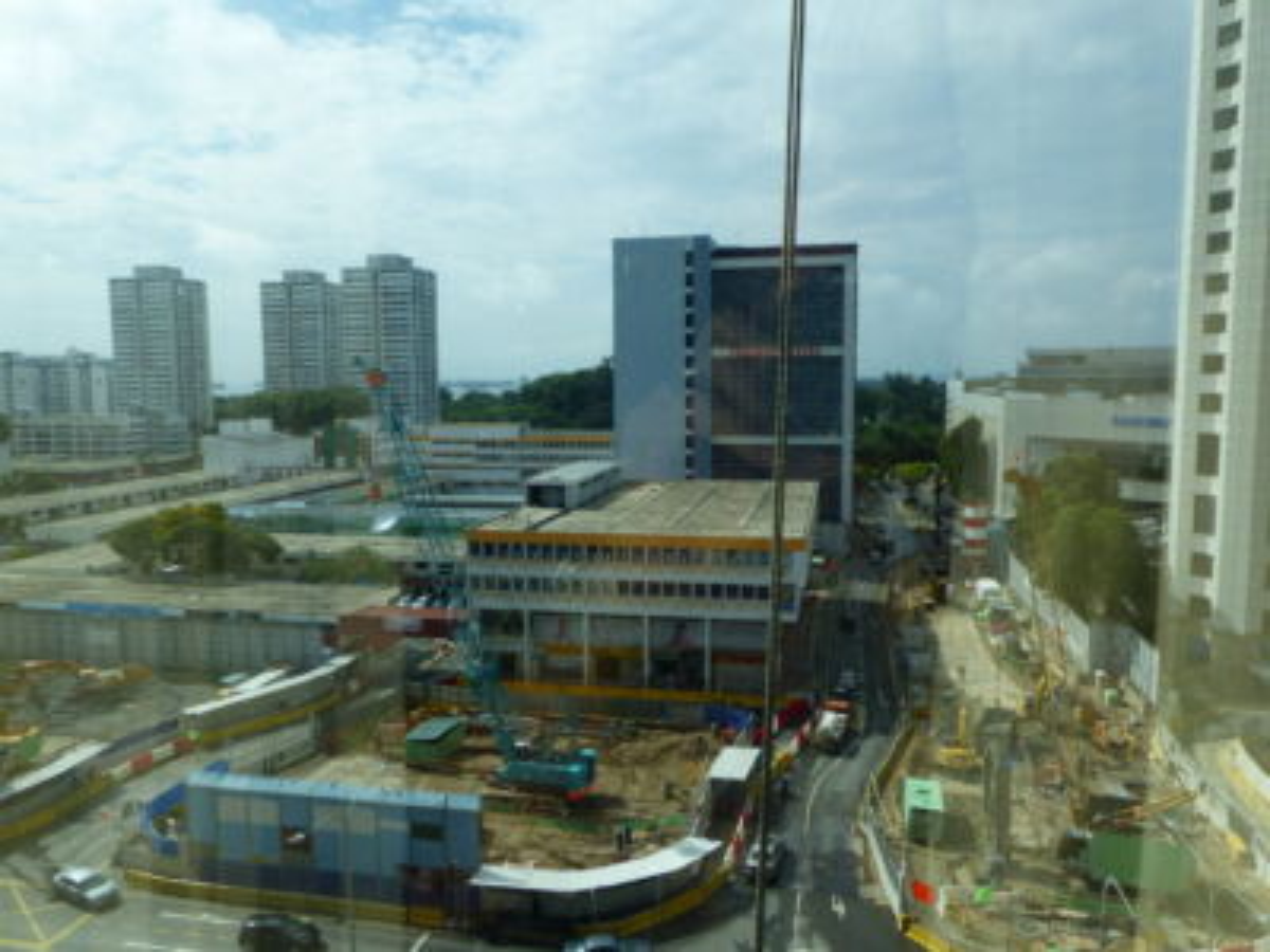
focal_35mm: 26
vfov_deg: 53.1
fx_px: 954
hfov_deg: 67.3
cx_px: 635
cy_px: 476
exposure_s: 1/320
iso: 100
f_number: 4
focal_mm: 4.5
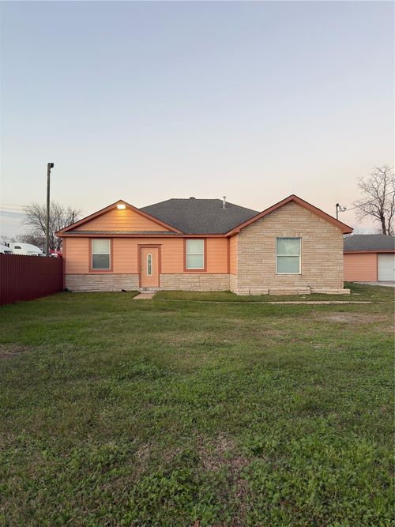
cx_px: 198
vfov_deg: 71.6
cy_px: 264
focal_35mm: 24
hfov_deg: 56.8
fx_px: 365
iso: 50
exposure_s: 1/60
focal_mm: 6.76
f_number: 1.78
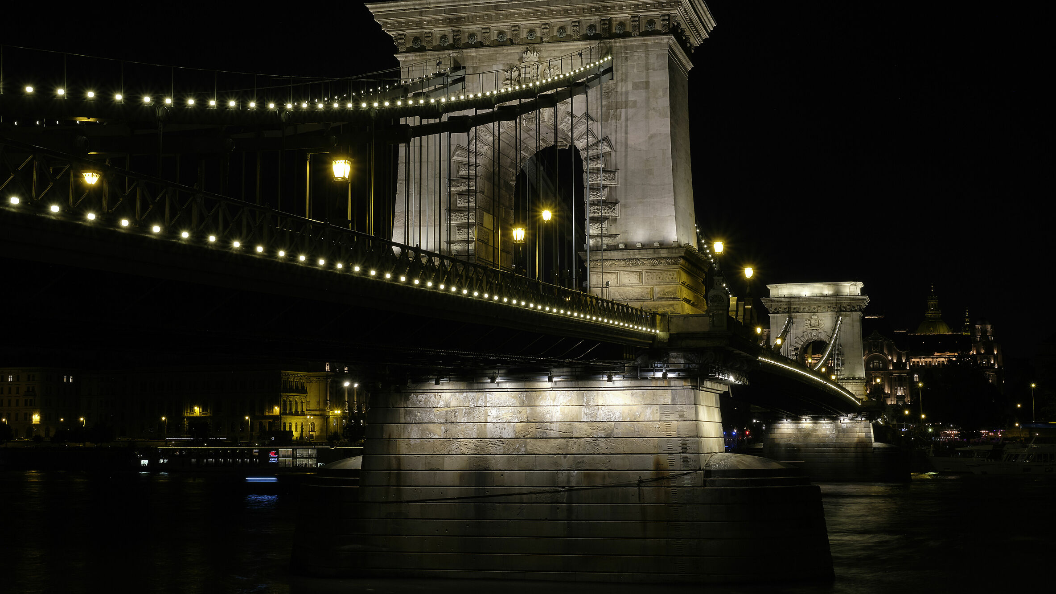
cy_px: 256
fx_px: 1456
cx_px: 532
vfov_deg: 23.0
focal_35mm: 52
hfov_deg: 39.9
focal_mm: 32.9
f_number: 16
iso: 200
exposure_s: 1.9
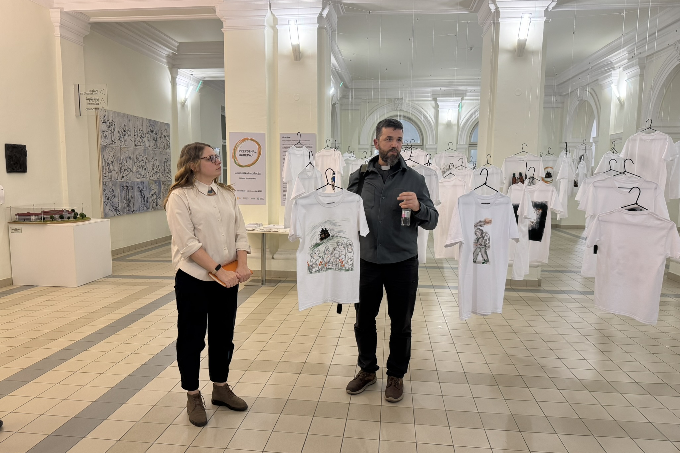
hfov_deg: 71.5
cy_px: 232
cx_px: 340
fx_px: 472
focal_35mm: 25
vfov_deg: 51.3
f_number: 1.78
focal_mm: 6.76
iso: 160
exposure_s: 1/50
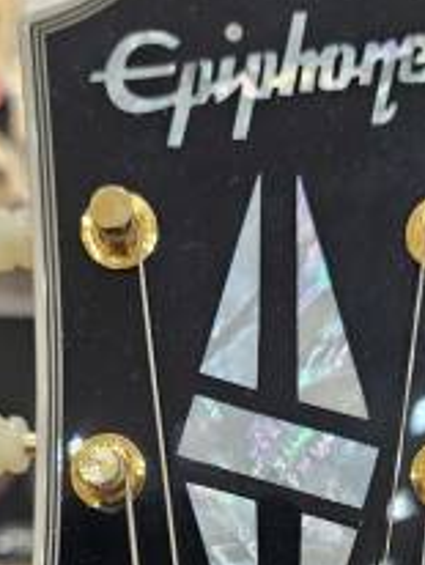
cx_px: 263
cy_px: 603
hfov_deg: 25.2
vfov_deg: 30.2
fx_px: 948
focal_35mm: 58
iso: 500
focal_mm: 5.4
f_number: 1.8
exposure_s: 1/120
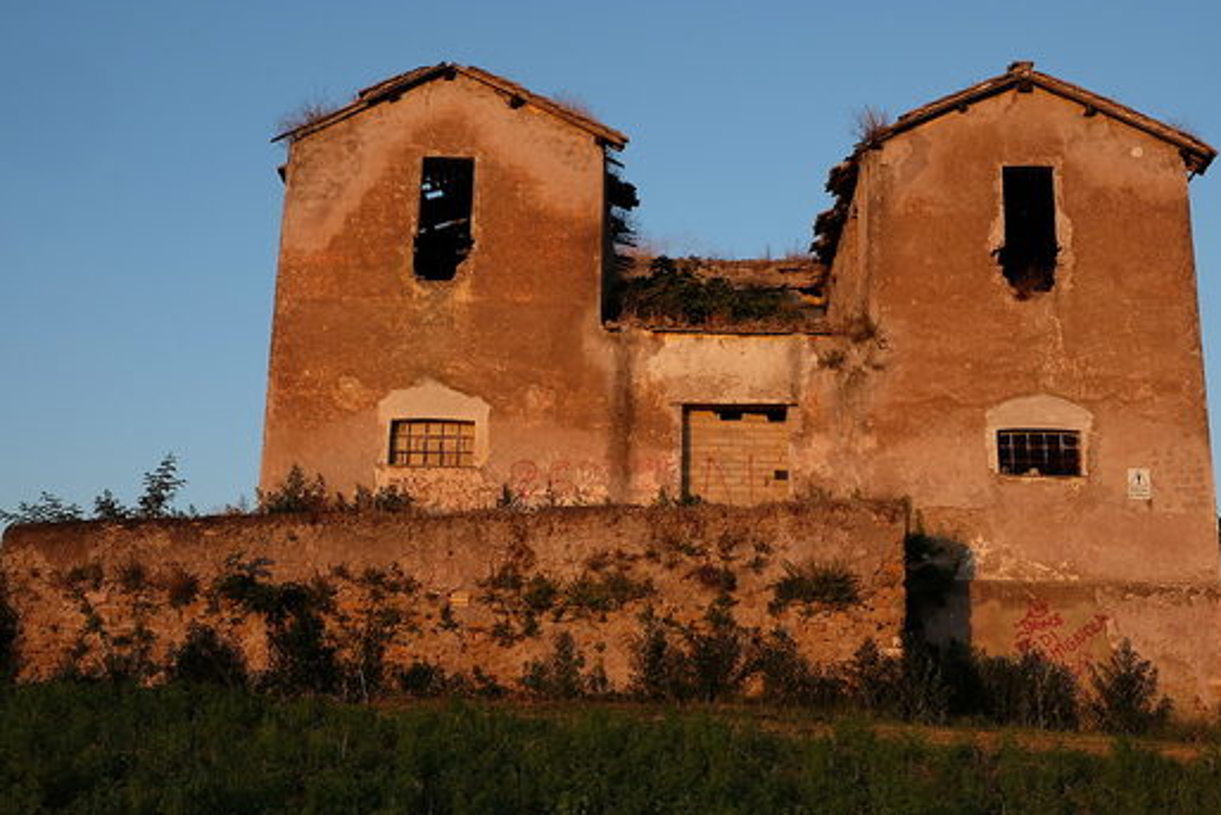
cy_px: 352
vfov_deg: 31.9
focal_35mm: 42
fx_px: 1425
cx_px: 637
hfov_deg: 46.4
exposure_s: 1/250
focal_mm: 24.3
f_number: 10
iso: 800
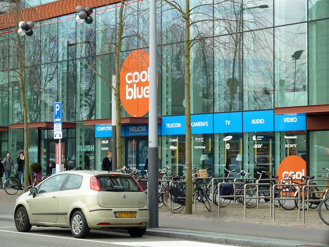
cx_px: 164
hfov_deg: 18.9
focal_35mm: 104
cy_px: 124
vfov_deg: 14.2
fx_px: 988
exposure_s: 1/125
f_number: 4.3
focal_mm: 17
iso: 80
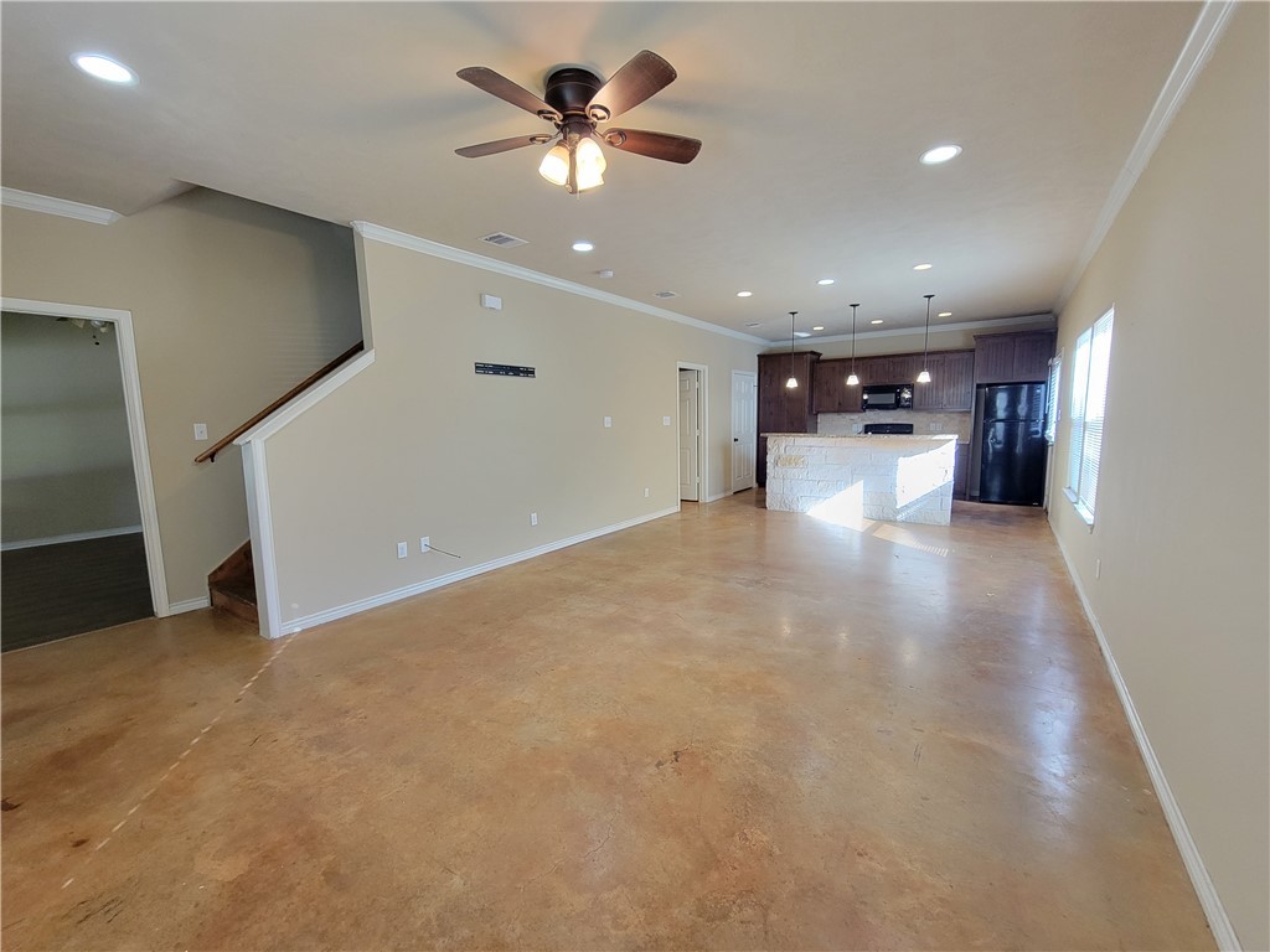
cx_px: 635
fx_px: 477
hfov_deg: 106.2
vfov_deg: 89.9
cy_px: 476
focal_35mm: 13
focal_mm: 2.2
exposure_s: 1/60
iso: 320
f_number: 2.2
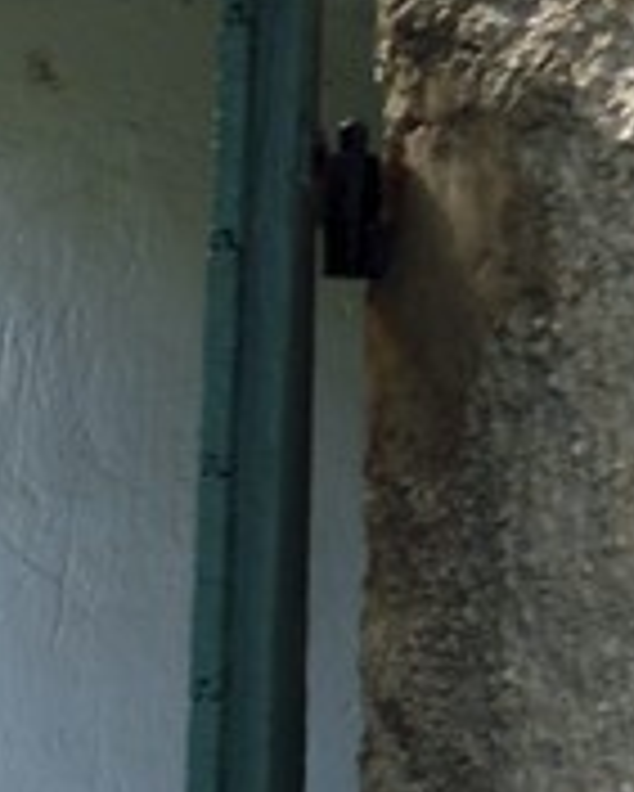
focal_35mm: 427
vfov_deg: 4.5
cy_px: 1440
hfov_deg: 3.4
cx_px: -2244
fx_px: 10007
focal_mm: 50
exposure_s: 1/200
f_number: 6.3
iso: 200
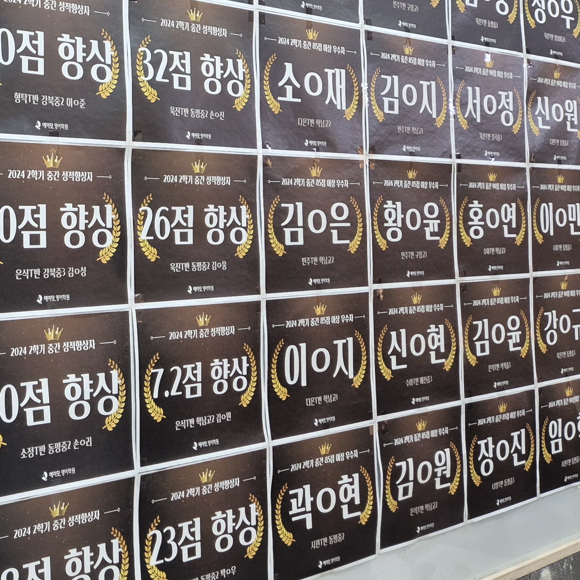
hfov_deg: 25.3
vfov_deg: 29.3
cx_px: -181
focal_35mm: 58
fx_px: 1099
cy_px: 178
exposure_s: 1/120
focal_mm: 5.4
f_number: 1.8
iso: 400
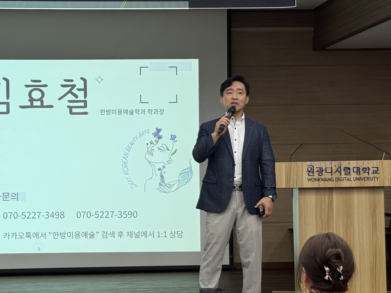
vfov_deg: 18.0
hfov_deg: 23.4
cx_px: 72
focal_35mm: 82
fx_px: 926
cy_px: 176
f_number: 1.78
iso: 50
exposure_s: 1/60
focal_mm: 6.76
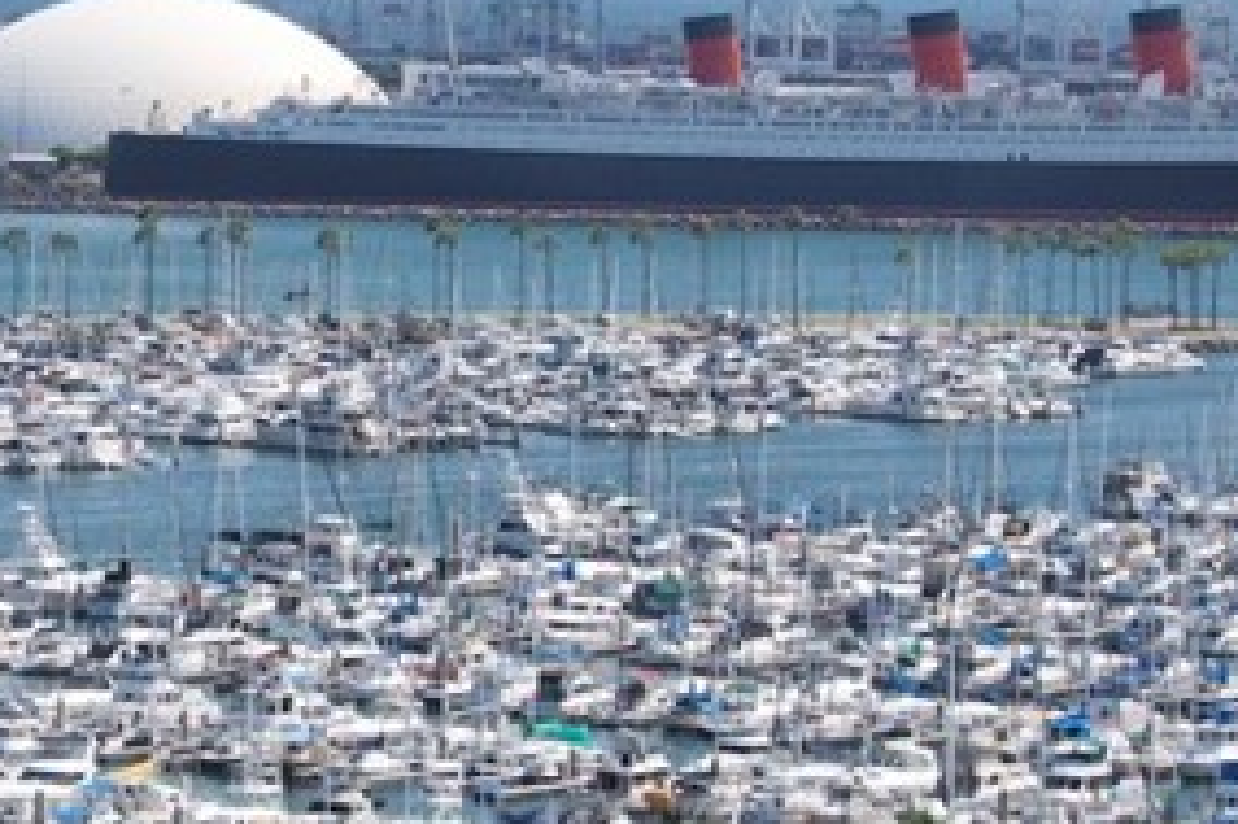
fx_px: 7423
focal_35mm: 216
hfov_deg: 9.4
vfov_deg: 6.3
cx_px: -235
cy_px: 214
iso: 400
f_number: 6.3
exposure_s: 1/1600
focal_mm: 40
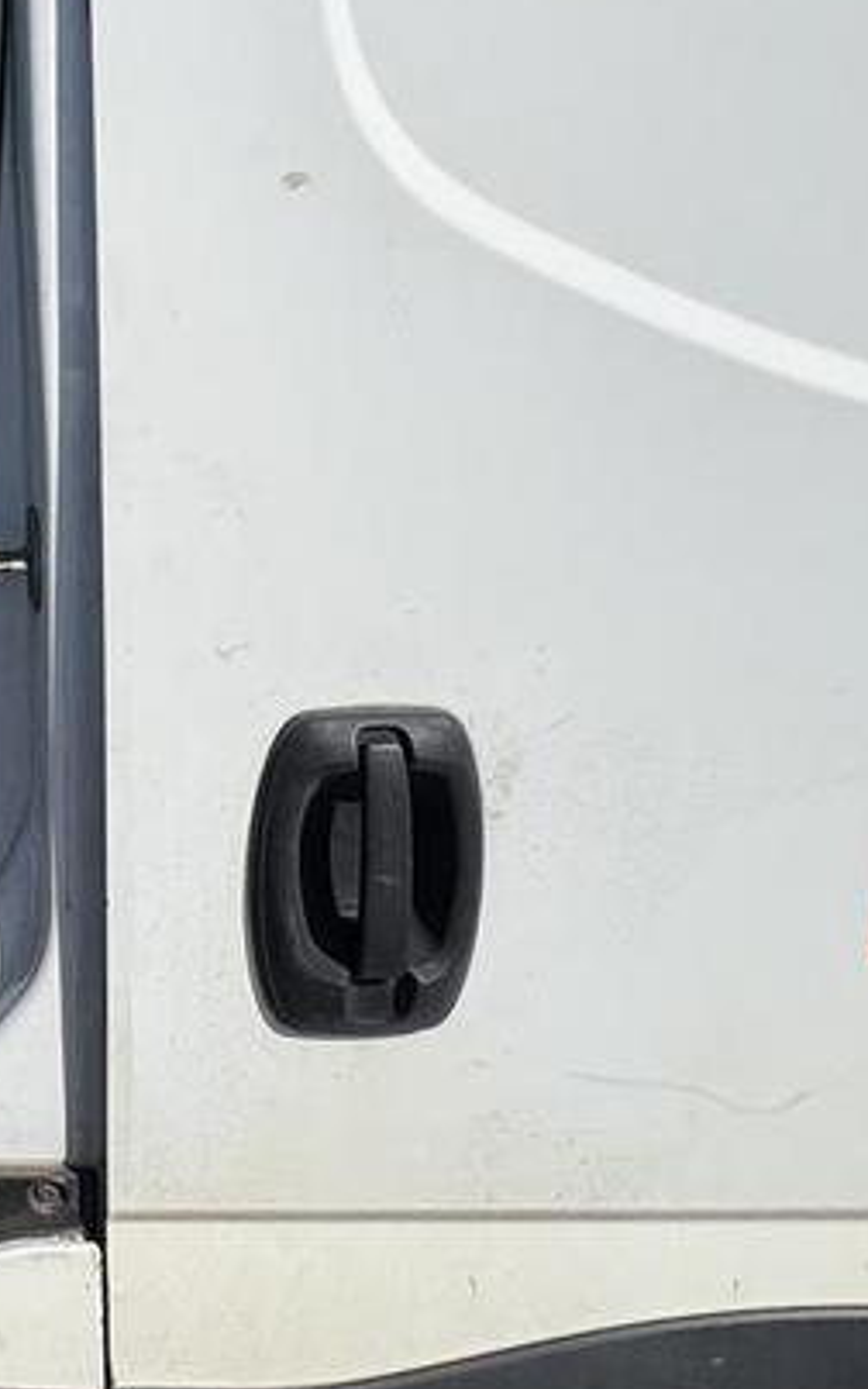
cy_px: 448
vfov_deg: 56.7
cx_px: -220
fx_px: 1249
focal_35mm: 33
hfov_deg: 31.1
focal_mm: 2.22
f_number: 2.2
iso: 50
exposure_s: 1/2494
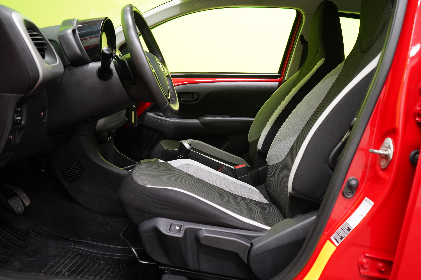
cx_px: 210
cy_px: 140
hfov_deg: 60.3
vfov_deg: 42.3
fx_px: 362
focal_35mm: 31
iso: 1250
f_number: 5
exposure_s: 1/20
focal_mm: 31
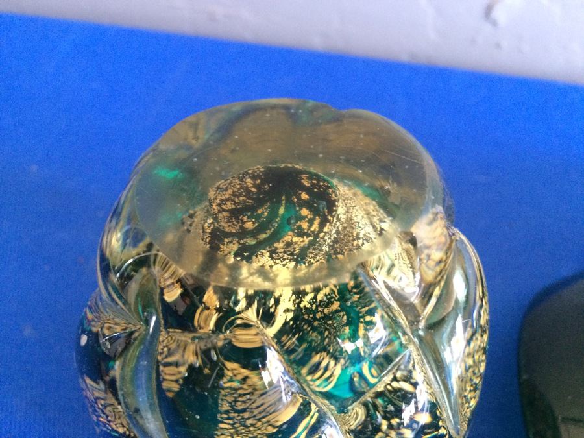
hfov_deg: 61.7
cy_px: 219
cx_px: 292
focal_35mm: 29
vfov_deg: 48.2
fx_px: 489
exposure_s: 1/30
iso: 250
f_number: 2.2
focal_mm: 4.15
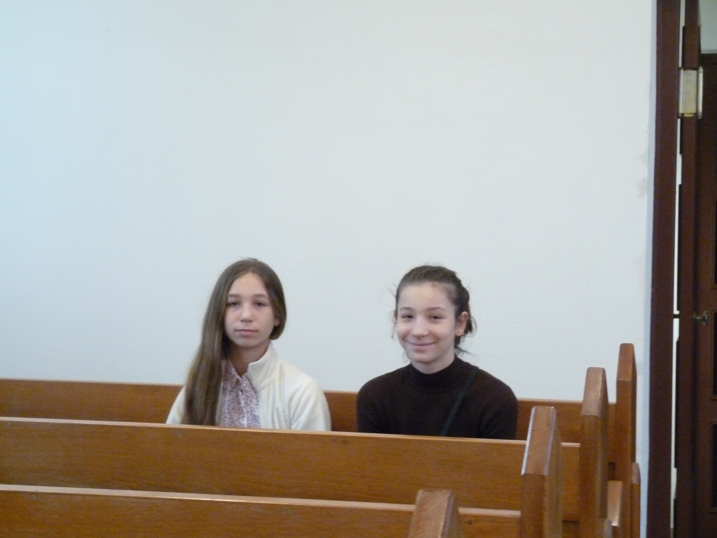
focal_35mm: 75
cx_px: 358
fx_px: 1553
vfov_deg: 19.6
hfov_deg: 26.0
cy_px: 269
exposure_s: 1/30
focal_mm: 13.3
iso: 800
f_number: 3.4
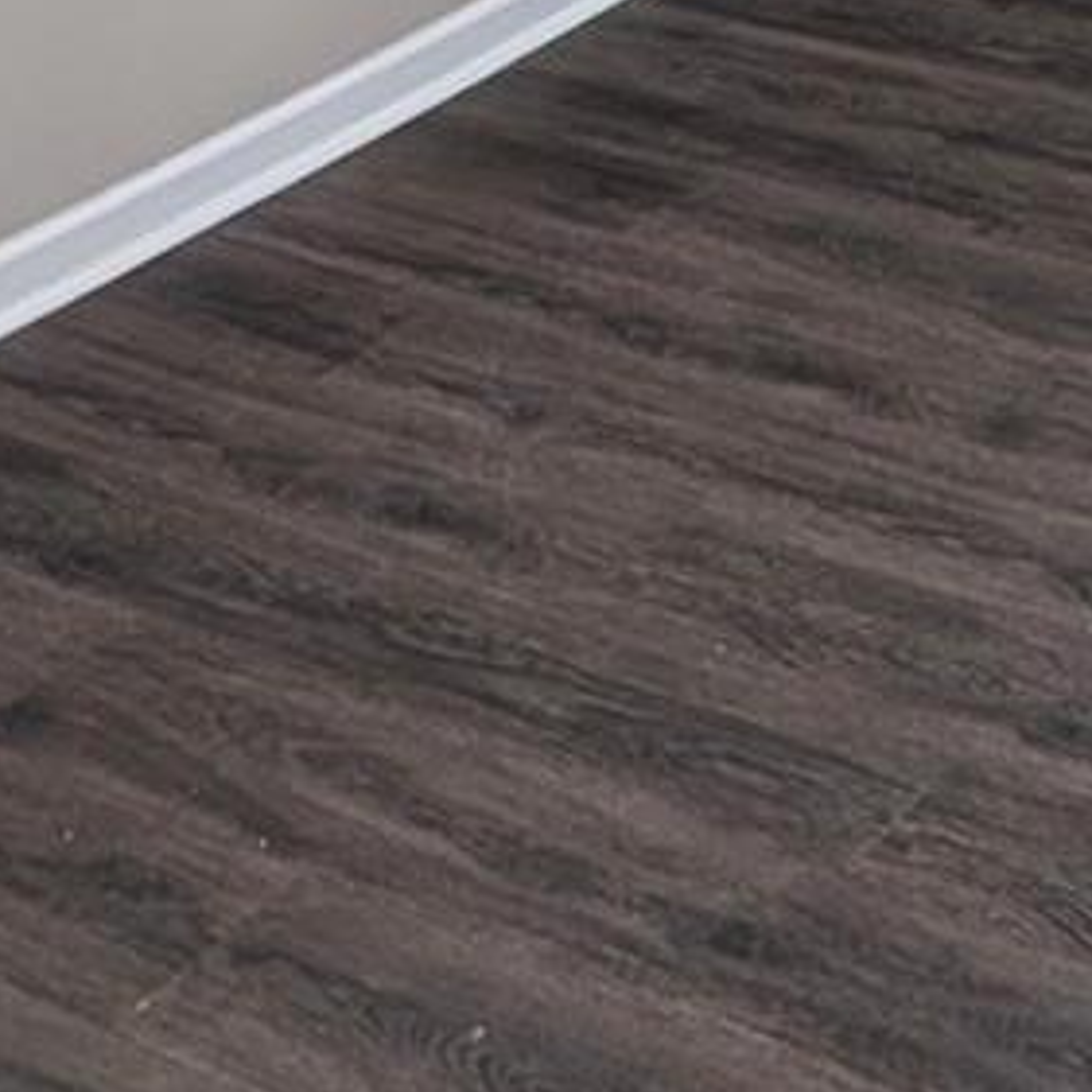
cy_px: -548
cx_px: 1146
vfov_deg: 19.6
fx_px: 2748
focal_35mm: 77
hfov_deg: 21.5
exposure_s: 1/120
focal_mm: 2.02
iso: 95
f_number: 1.7
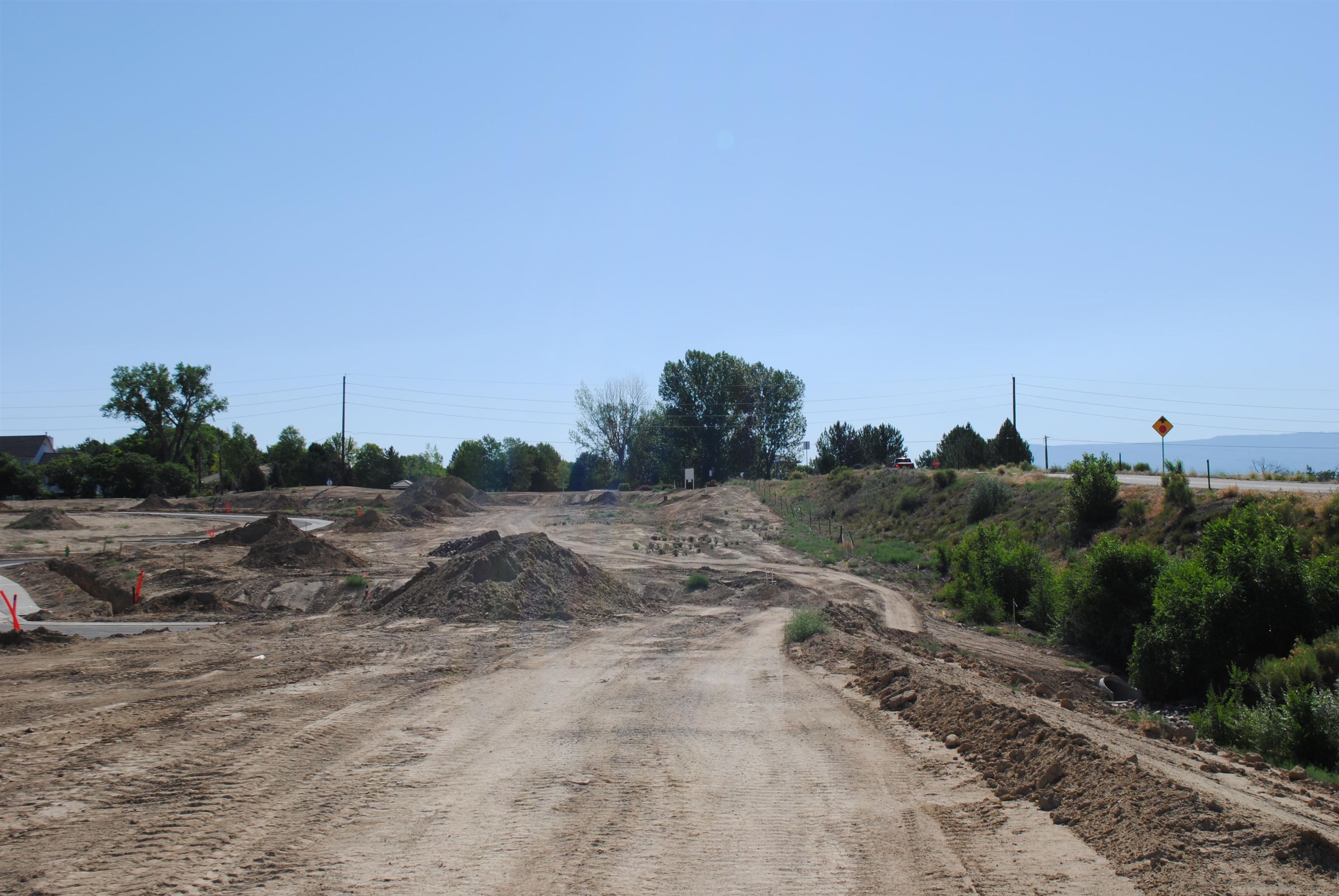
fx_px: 1787
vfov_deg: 28.1
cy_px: 448
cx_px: 670
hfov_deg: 41.1
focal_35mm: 48
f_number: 8
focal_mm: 32
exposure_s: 1/250
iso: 100
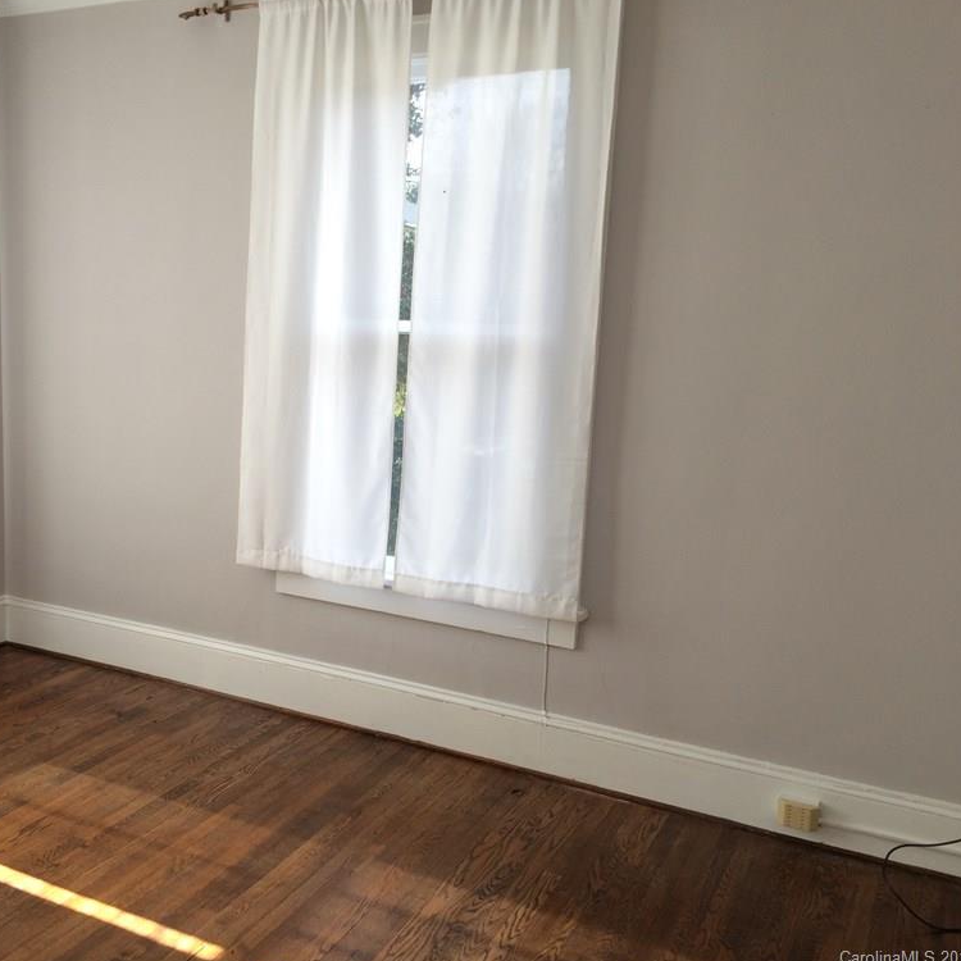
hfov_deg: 46.6
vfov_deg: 47.2
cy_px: 478
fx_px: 1099
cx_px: 331
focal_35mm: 35
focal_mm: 4.15
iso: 32
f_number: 2.2
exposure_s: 1/145
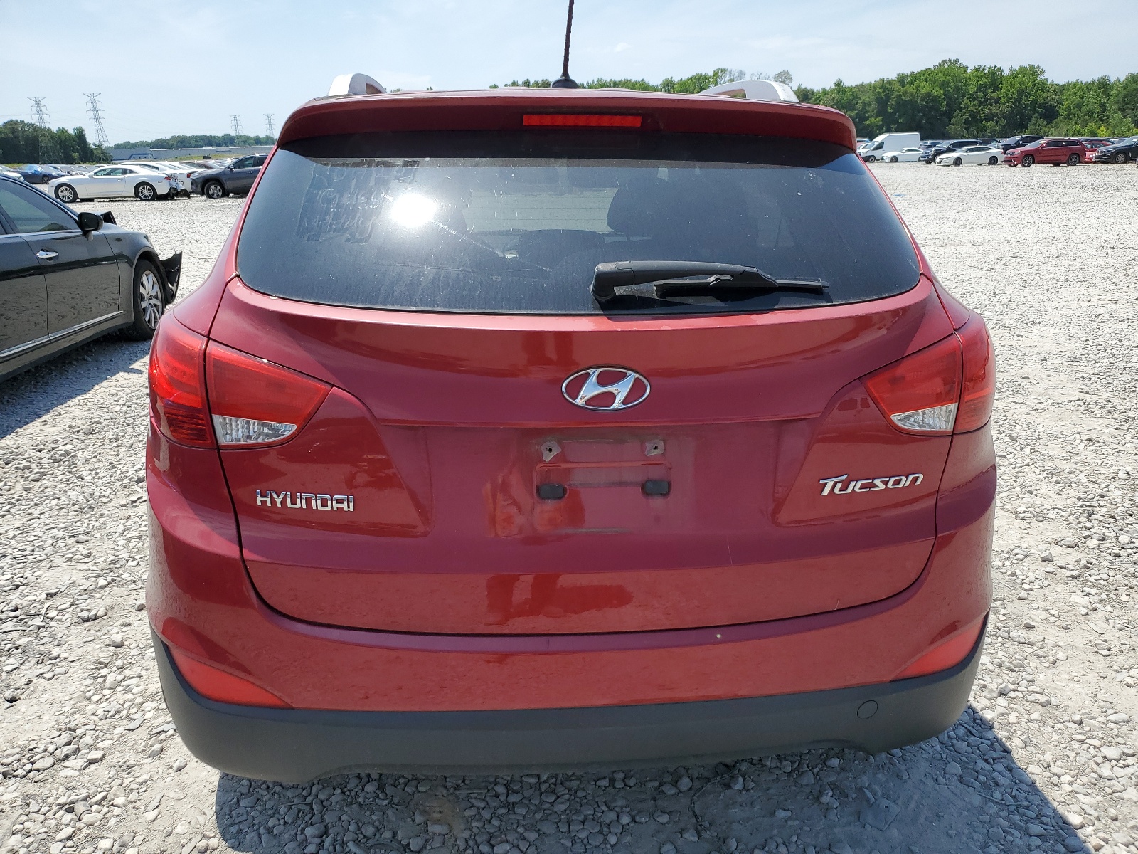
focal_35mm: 26
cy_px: 427
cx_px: 569
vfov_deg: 53.1
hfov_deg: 67.3
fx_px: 855
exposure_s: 1/3333
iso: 50
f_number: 1.5
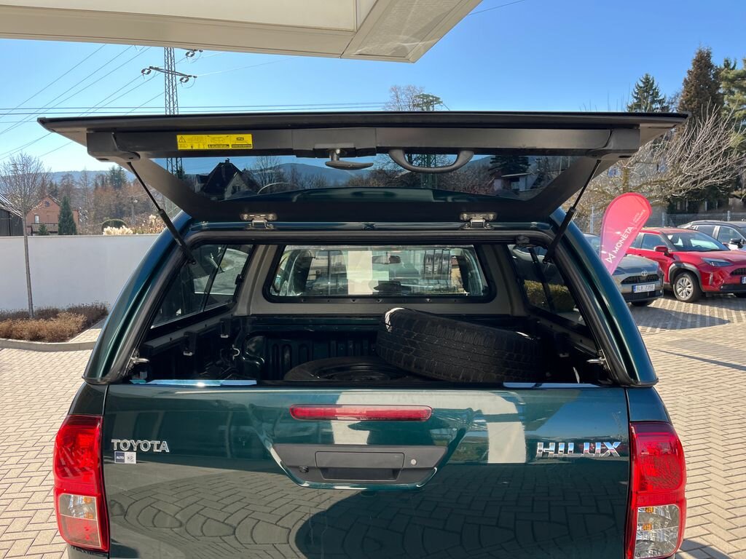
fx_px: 560
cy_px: 280
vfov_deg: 53.1
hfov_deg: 67.3
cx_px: 373
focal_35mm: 26
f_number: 1.6
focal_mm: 5.1
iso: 50
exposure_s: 1/696
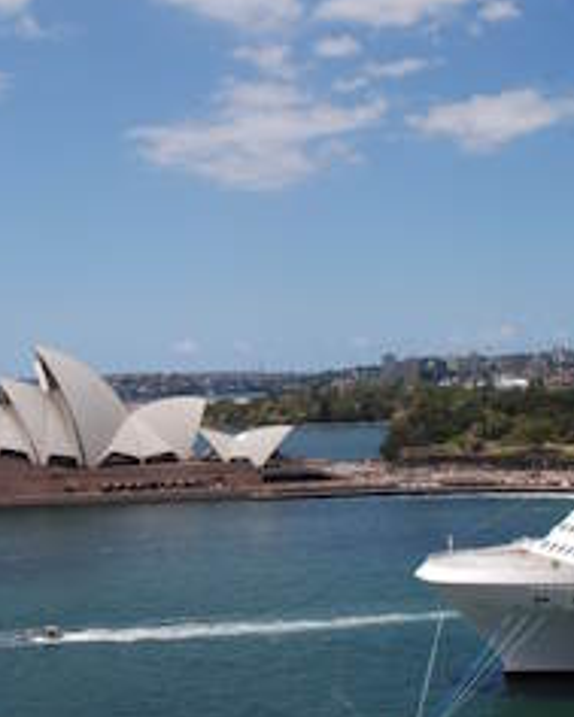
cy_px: 331
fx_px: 1316
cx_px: 161
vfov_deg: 30.5
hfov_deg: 24.4
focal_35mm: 62
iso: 100
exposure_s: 1/250
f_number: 8
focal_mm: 26
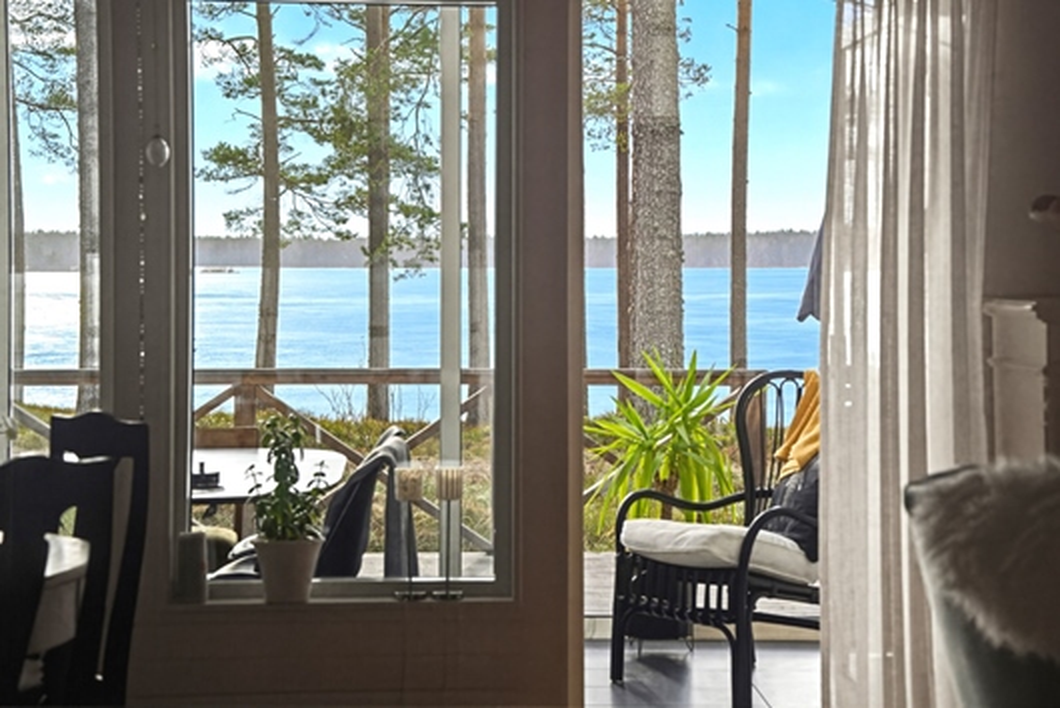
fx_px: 2239
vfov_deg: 18.0
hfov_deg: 26.6
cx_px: 530
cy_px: 354
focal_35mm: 76
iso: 400
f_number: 8
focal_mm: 76
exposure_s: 1/500
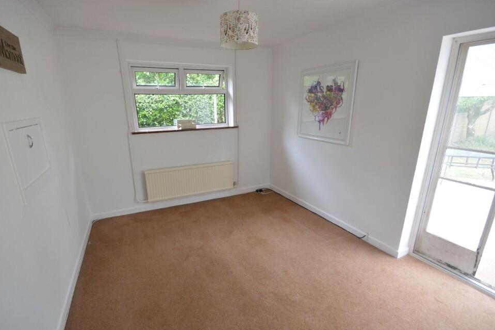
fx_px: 220
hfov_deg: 96.7
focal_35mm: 16
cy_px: 173
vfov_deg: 73.7
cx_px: 240
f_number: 8
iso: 400
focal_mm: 10
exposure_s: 1/25
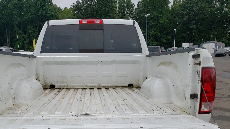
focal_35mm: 39
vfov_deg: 29.7
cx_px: 92
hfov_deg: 51.3
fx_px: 238
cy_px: 103
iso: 50
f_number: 1.5
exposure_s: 1/625
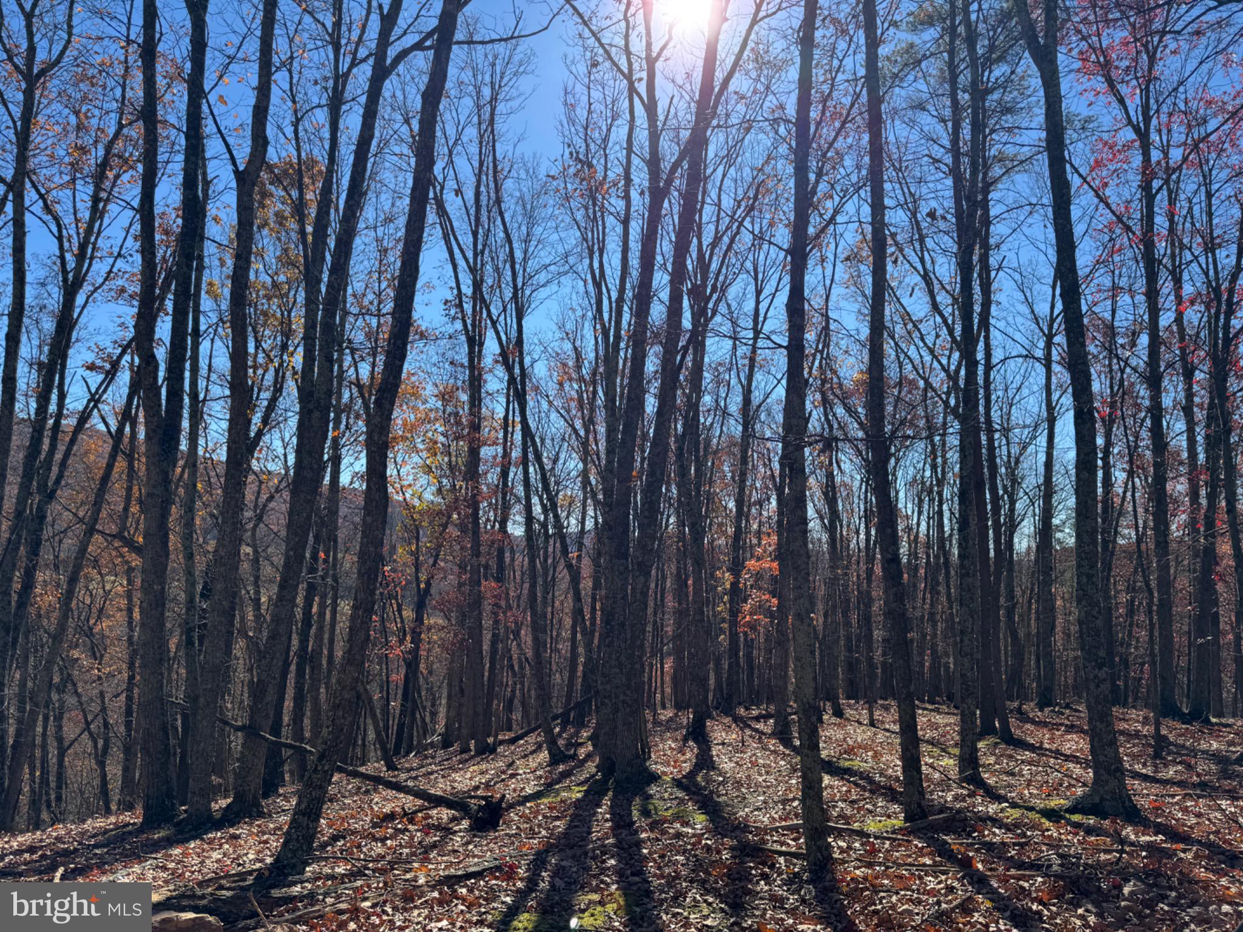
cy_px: 466
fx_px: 862
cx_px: 622
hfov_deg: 71.6
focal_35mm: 24
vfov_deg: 56.8
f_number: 1.78
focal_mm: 6.76
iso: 80
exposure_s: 1/3096
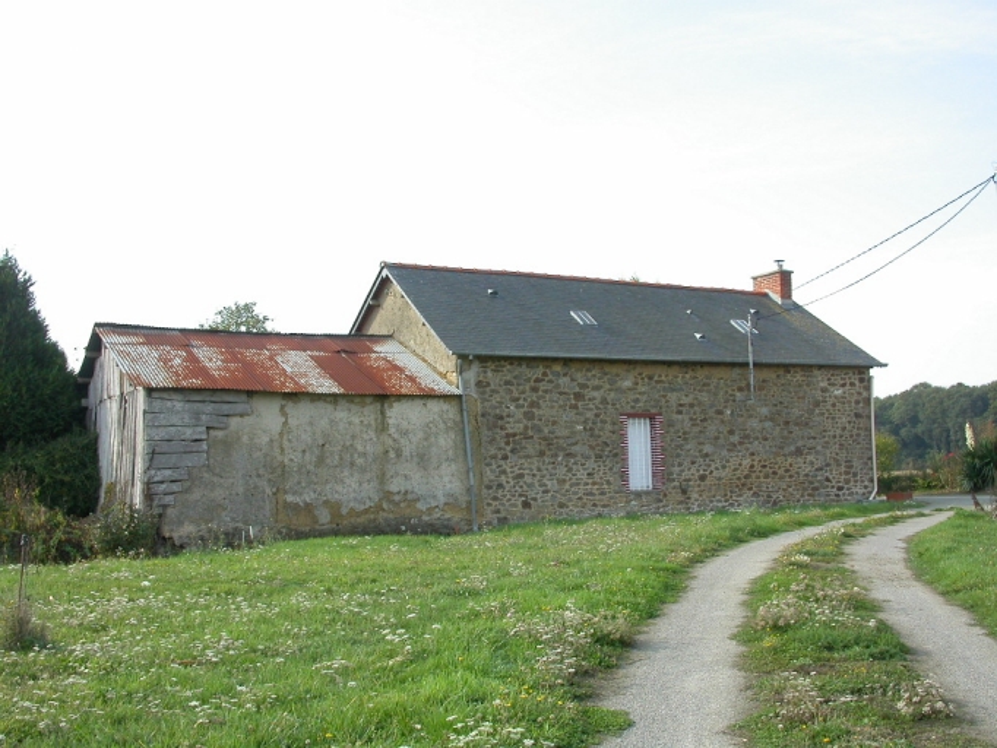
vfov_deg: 37.7
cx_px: 498
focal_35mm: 38
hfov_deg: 49.0
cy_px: 374
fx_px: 1095
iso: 100
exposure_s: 1/157
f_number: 6
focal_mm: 7.85
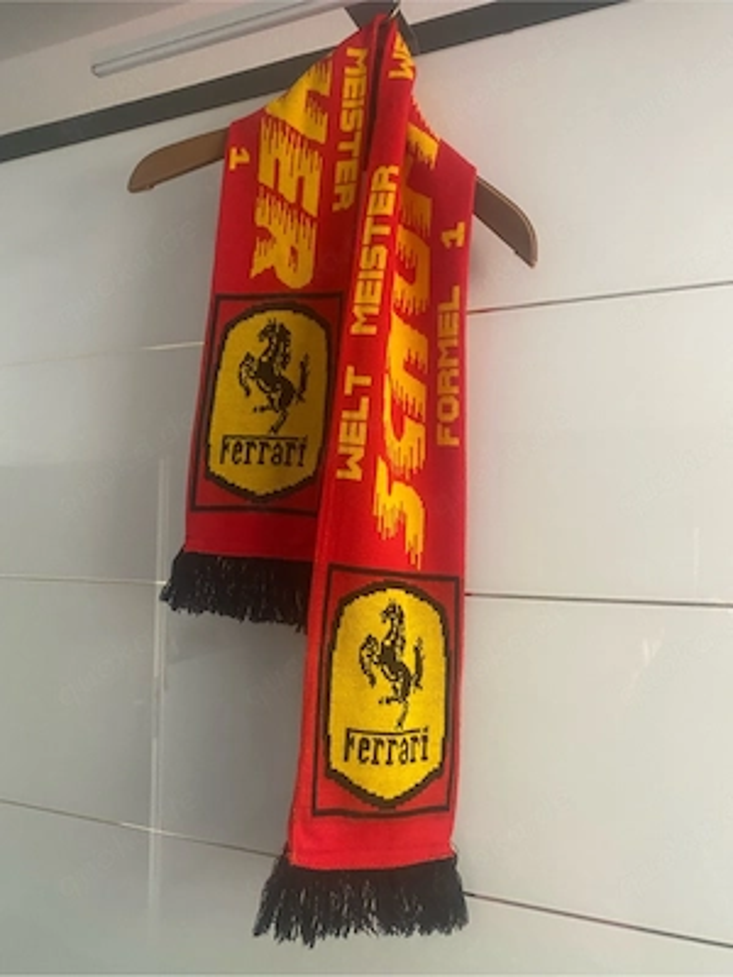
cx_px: 366
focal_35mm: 26
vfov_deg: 67.3
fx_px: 734
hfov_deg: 53.1
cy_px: 488
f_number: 1.8
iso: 320
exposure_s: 1/60
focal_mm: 4.25
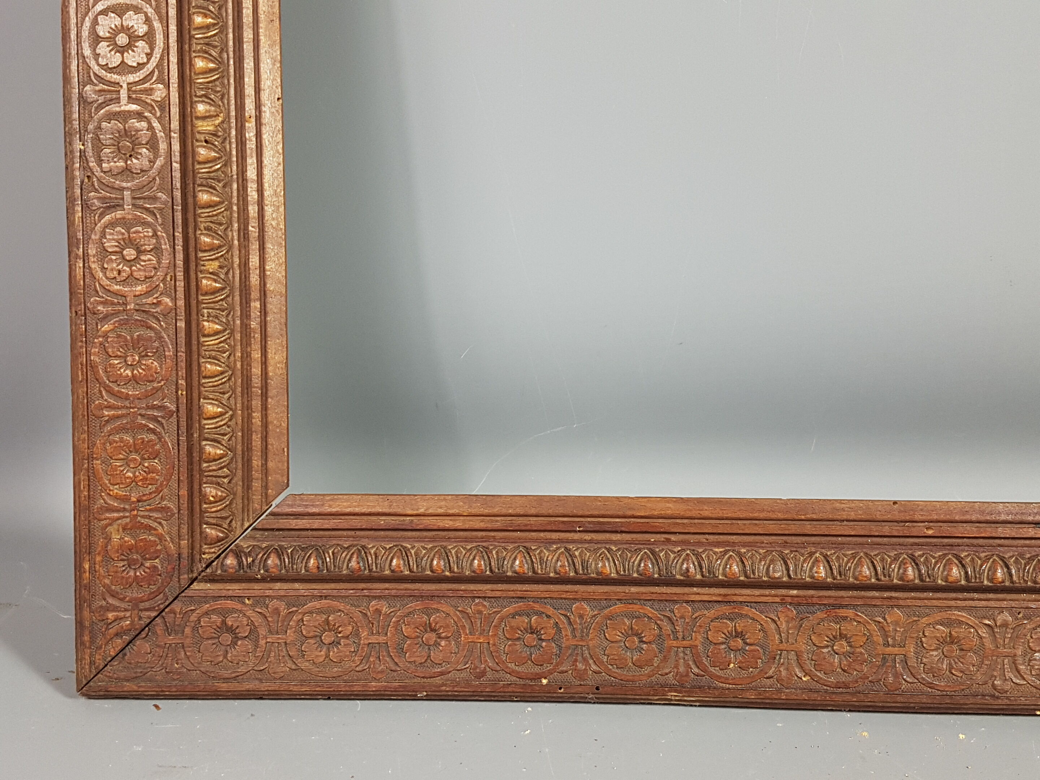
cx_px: 520
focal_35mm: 26
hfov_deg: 67.3
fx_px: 781
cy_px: 390
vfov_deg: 53.1
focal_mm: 4.2
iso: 160
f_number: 1.7
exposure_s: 1/50
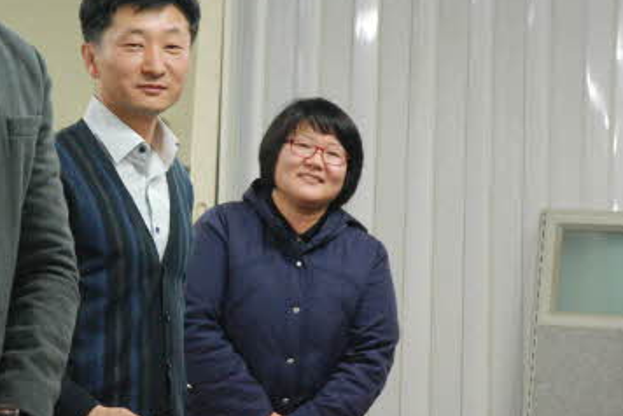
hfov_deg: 11.6
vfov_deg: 7.8
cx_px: 128
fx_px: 3065
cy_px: 91
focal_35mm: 177
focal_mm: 60
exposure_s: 1/80
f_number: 4.5
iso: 1600
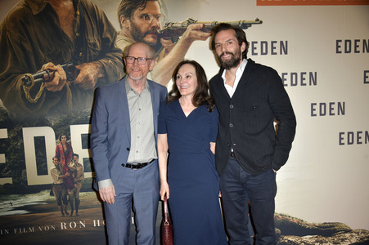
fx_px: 348
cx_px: 184
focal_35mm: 34
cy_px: 122
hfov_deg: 55.8
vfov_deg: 38.8
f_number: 5
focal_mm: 34
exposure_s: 1/250
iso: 250
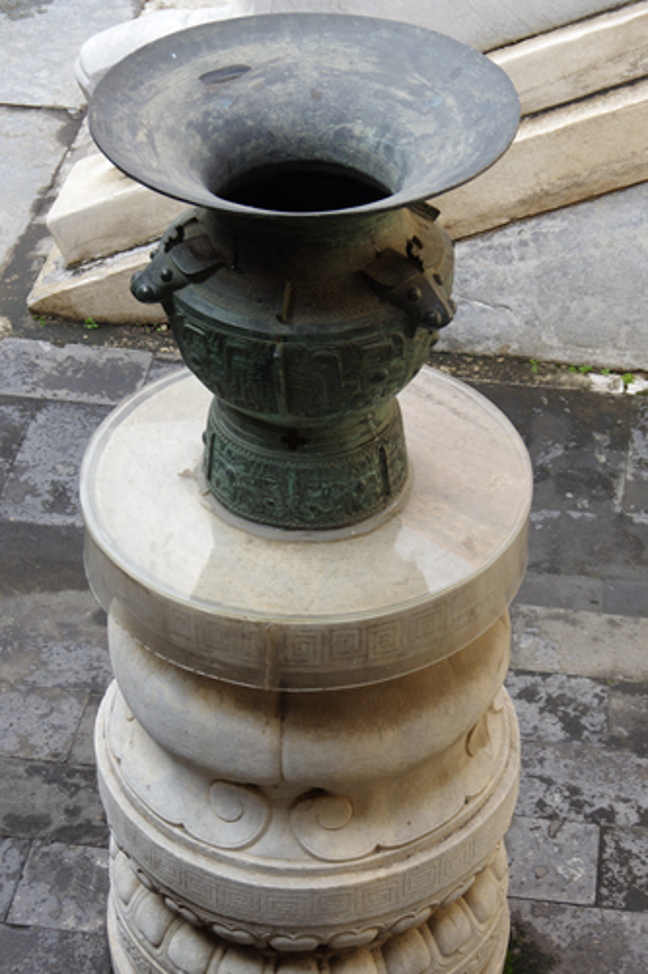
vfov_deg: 28.1
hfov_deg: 18.9
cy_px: 571
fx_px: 1948
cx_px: 286
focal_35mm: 72
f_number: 8
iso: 160
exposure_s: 1/80
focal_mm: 40
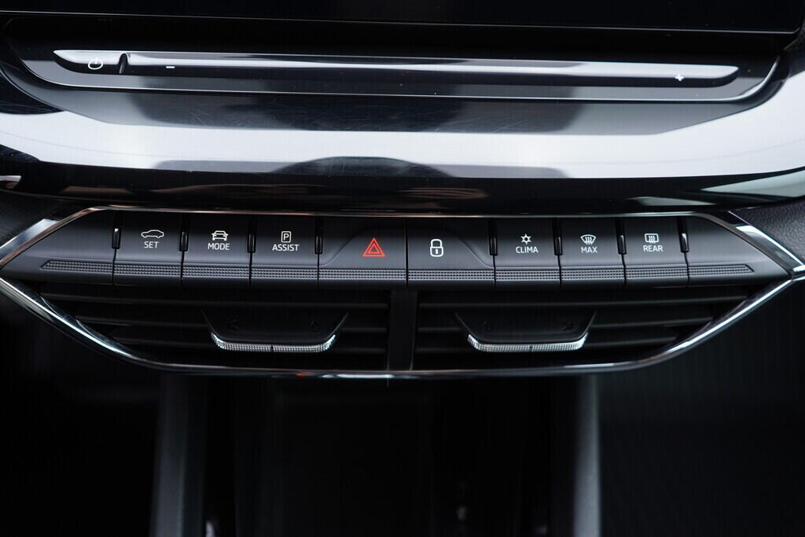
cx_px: 402
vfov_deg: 36.9
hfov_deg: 53.1
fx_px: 805
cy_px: 268
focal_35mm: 36
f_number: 2.8
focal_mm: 24
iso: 400
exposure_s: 1/40
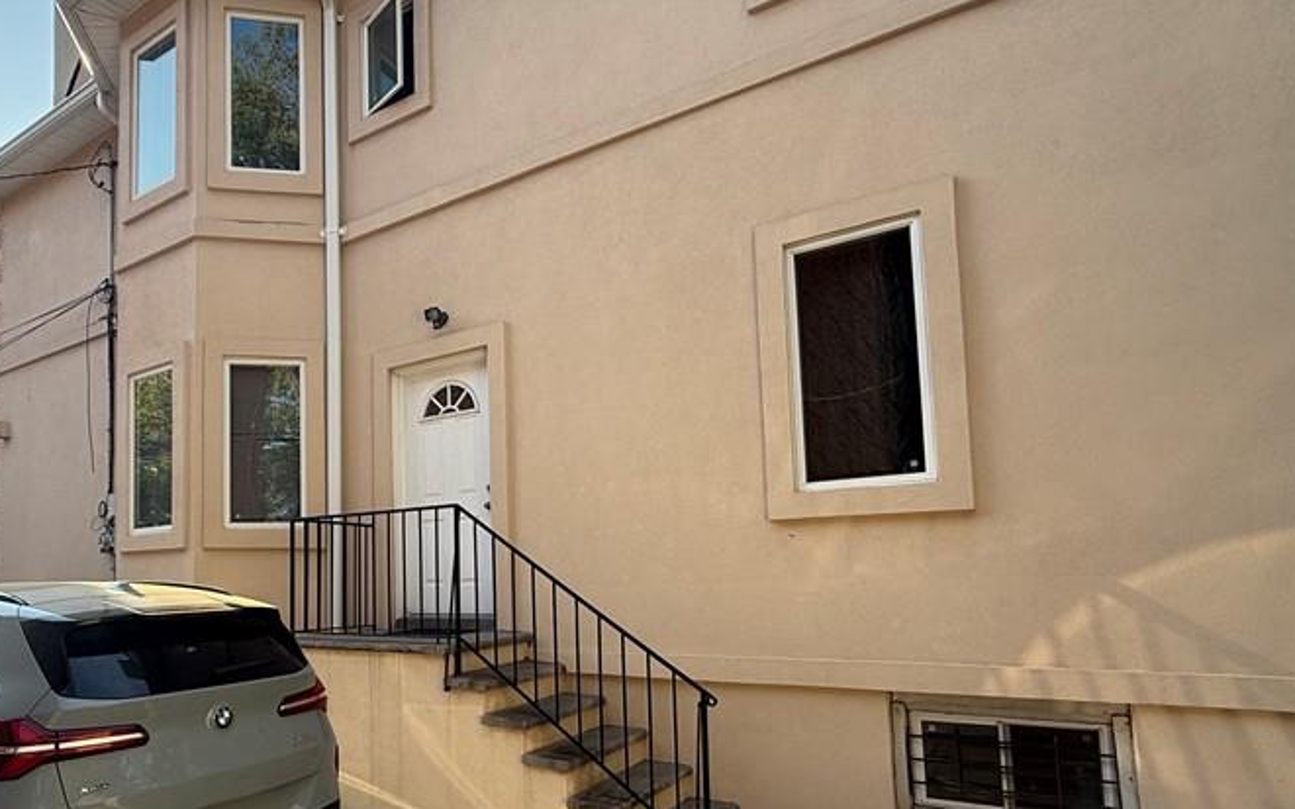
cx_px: 427
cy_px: 529
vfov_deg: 52.1
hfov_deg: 74.7
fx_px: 812
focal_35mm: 23
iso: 50
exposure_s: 1/282
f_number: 2.2
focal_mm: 2.22
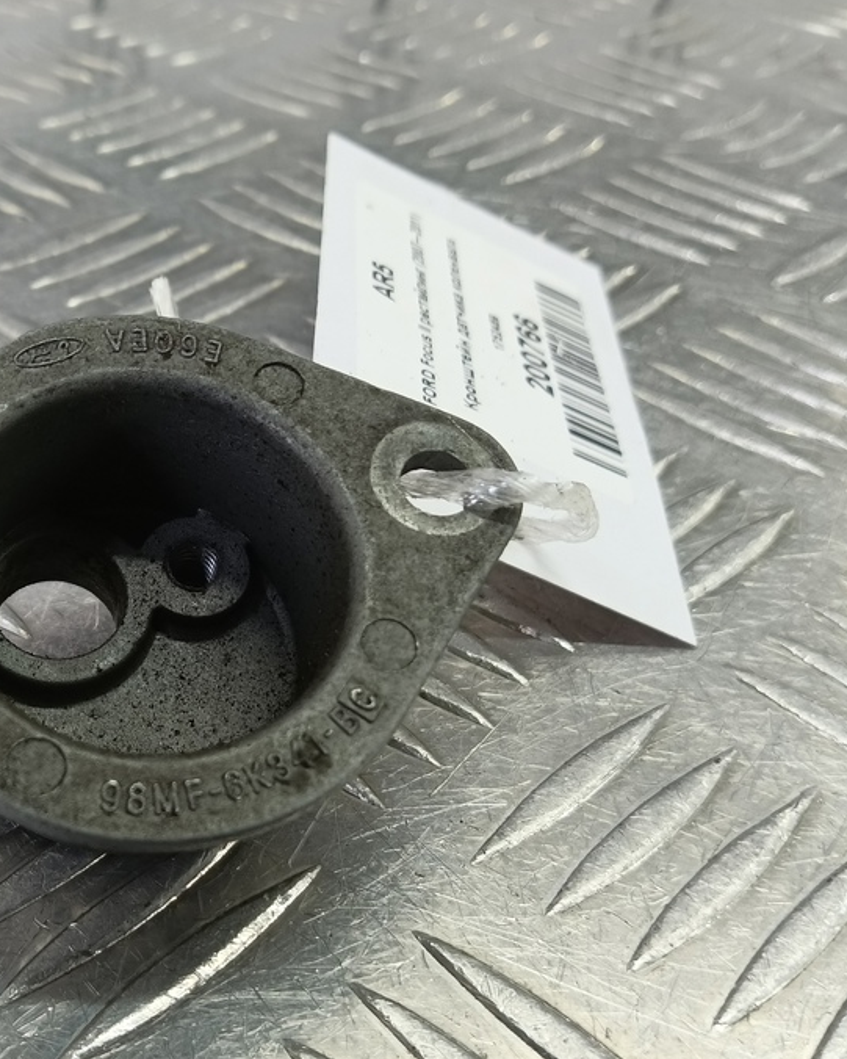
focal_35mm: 34
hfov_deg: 41.6
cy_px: 580
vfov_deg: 52.8
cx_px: 178
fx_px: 1065
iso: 127
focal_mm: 4.11
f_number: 1.6
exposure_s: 1/50
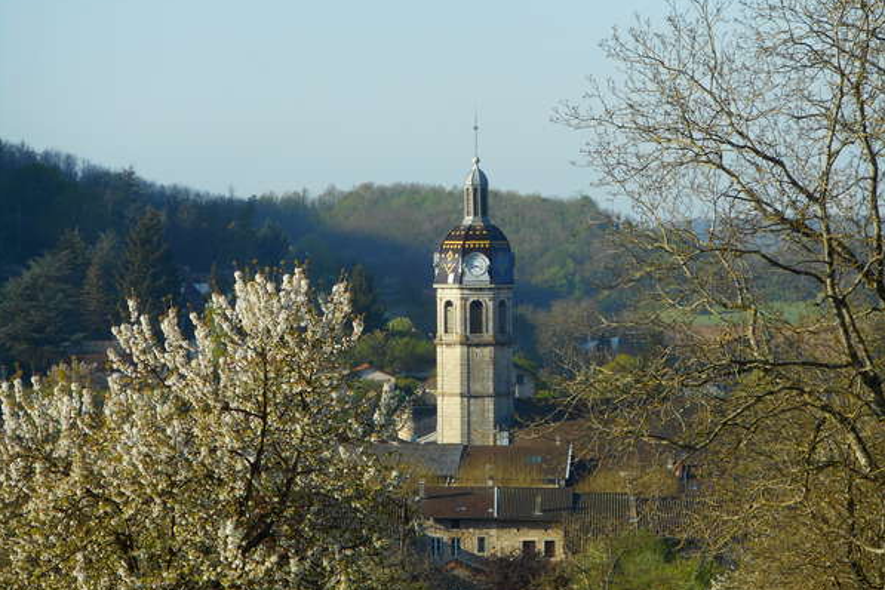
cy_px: 301
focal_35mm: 209
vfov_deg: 6.6
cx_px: 442
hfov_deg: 9.8
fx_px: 5138
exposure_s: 1/160
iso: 80
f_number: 6.6
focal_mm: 36
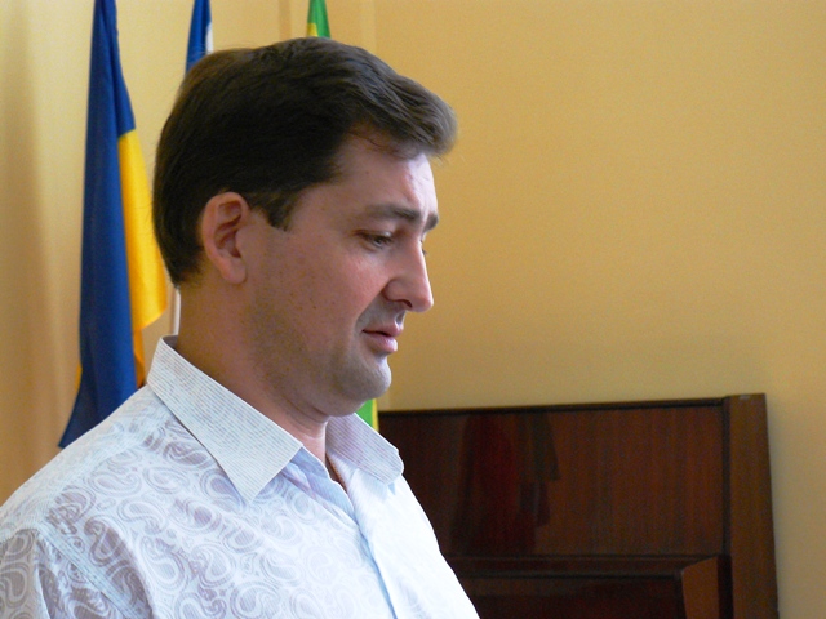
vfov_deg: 16.2
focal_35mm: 91
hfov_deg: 21.5
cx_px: 413
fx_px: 2171
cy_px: 310
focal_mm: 15.2
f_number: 3.2
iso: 320
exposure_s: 1/60
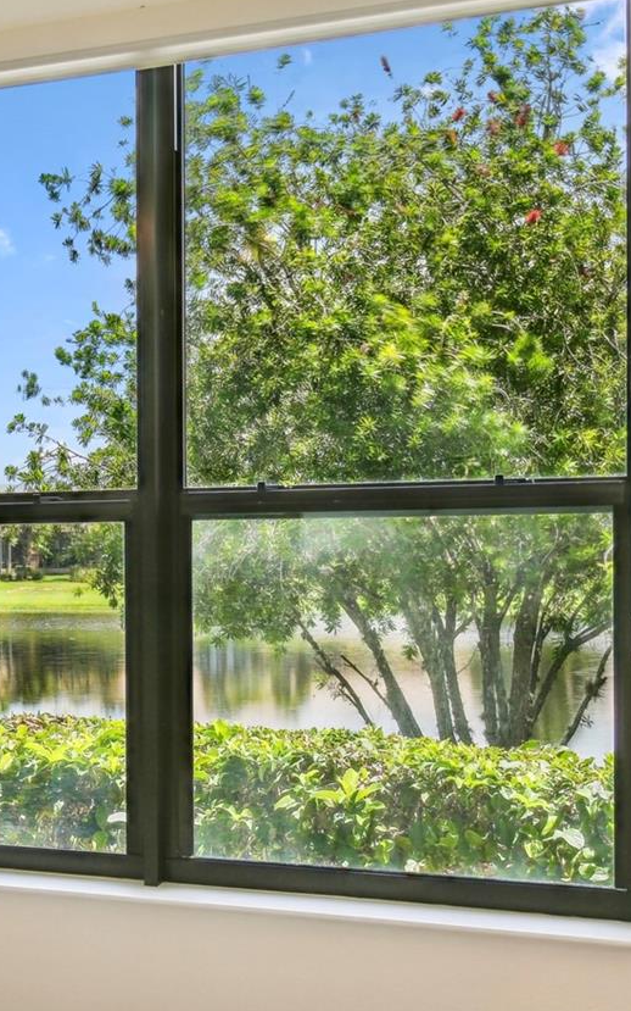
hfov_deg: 20.9
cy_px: 579
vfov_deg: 34.5
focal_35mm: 59
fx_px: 1624
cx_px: -74
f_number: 7.1
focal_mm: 20
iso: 100
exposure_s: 1/200
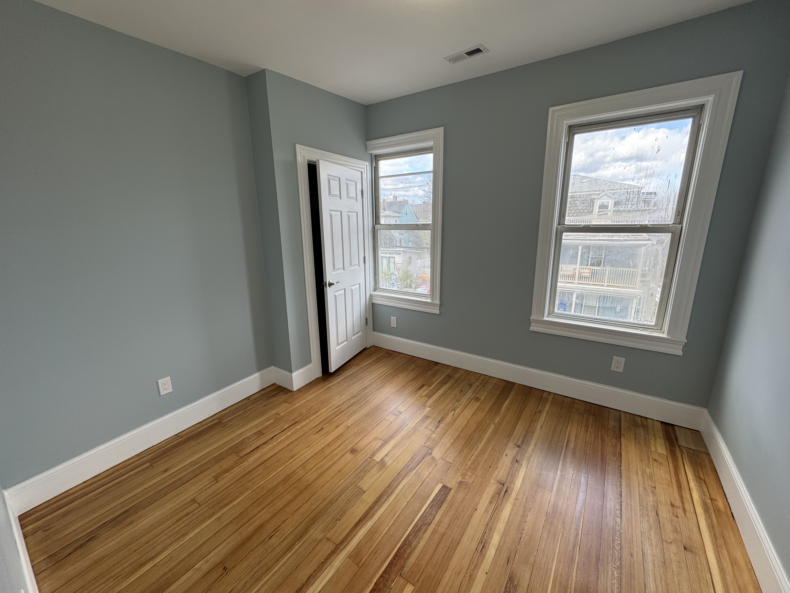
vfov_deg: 85.7
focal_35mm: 14
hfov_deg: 102.1
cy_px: 296
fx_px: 320
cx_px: 395
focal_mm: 2.22
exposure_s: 1/120
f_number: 2.2
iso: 50
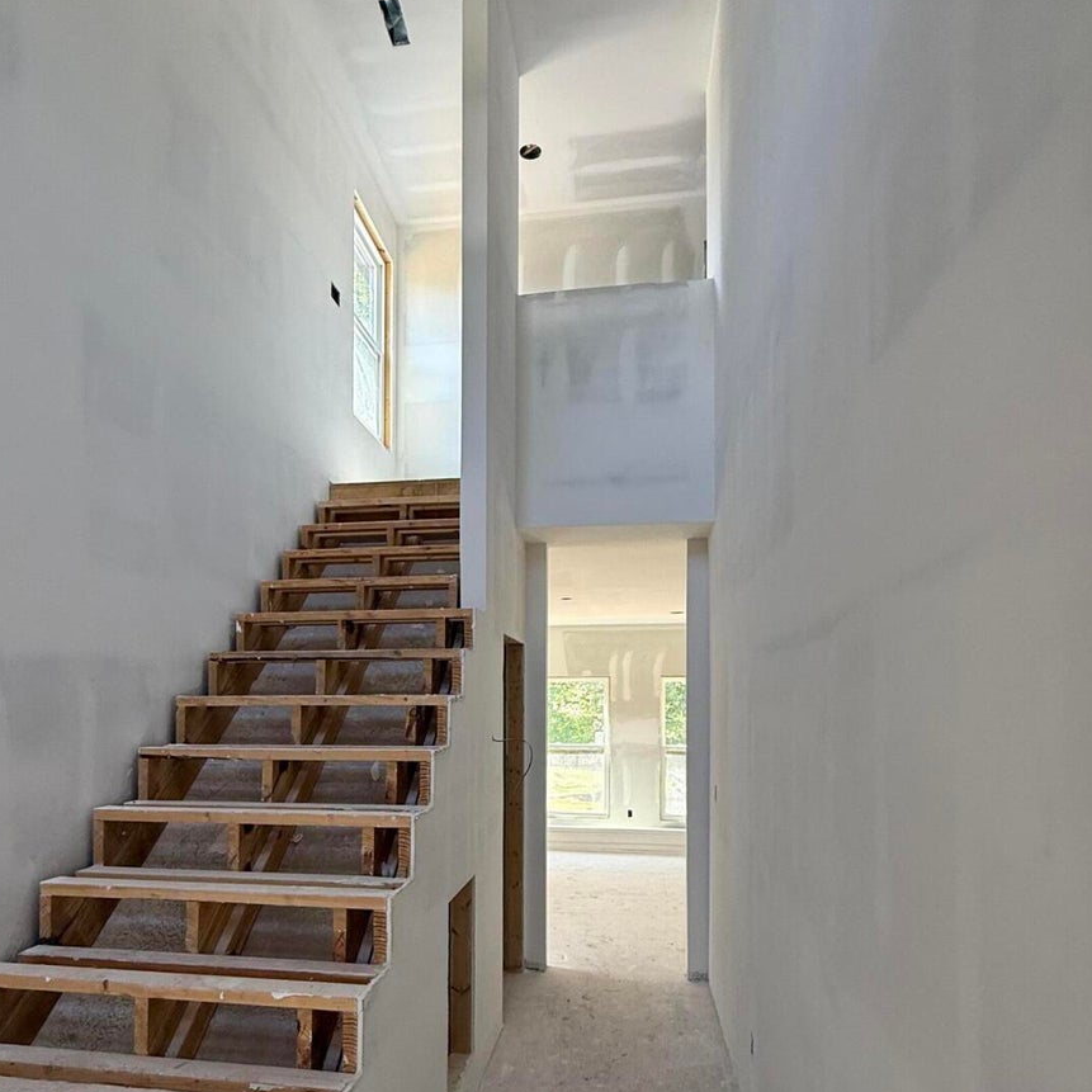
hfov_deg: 67.1
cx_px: 486
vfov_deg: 66.0
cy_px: 701
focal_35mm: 23
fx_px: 821
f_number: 2.2
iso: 100
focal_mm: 2.22
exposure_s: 1/99
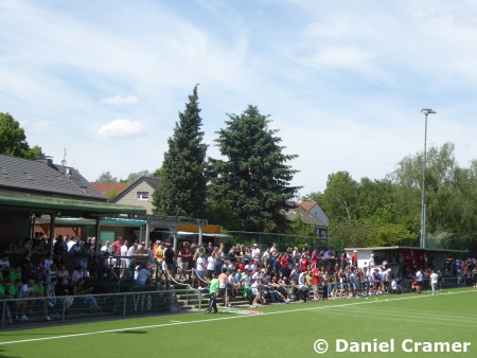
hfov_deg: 35.5
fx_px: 745
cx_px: 238
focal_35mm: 54
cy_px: 179
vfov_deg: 27.1
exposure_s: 1/400
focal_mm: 9.6
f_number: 4.1
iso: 80
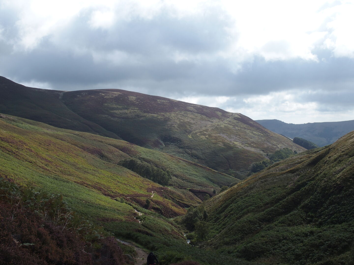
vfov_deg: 29.1
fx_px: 511
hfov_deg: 38.2
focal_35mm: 50
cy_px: 132
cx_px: 177
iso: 100
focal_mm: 10.8
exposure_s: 1/1000
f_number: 4
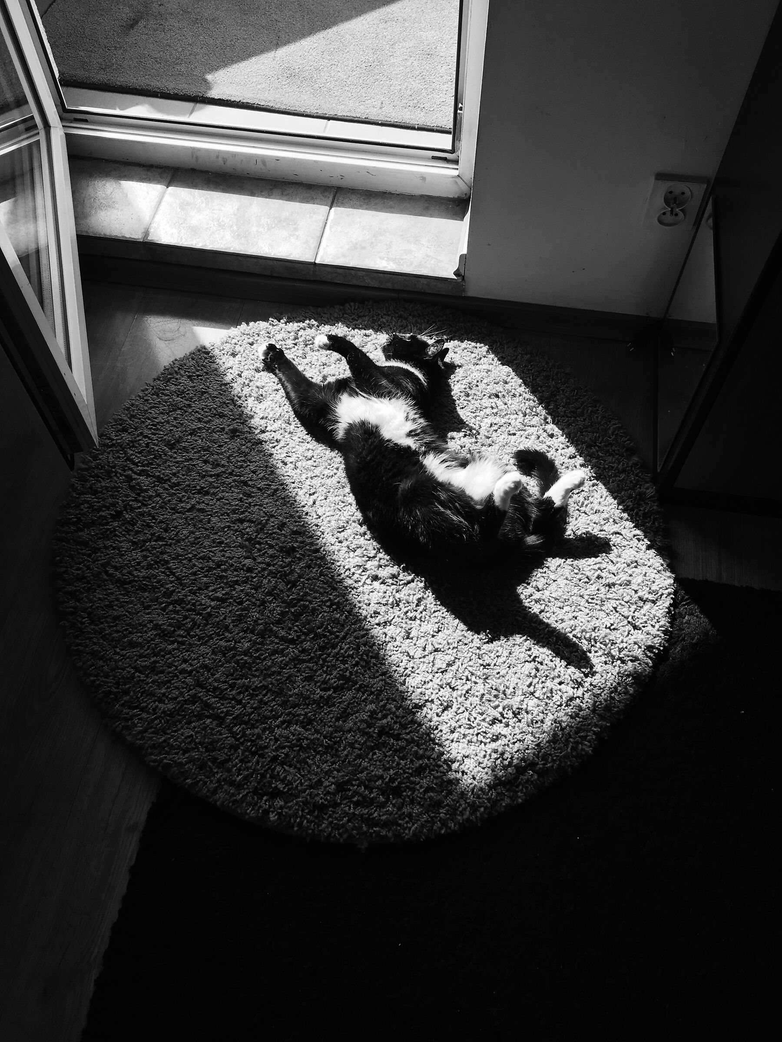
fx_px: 874
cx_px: 391
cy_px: 521
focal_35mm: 29
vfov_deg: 61.7
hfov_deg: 48.2
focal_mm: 4.15
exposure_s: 1/210
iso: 25
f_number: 2.2
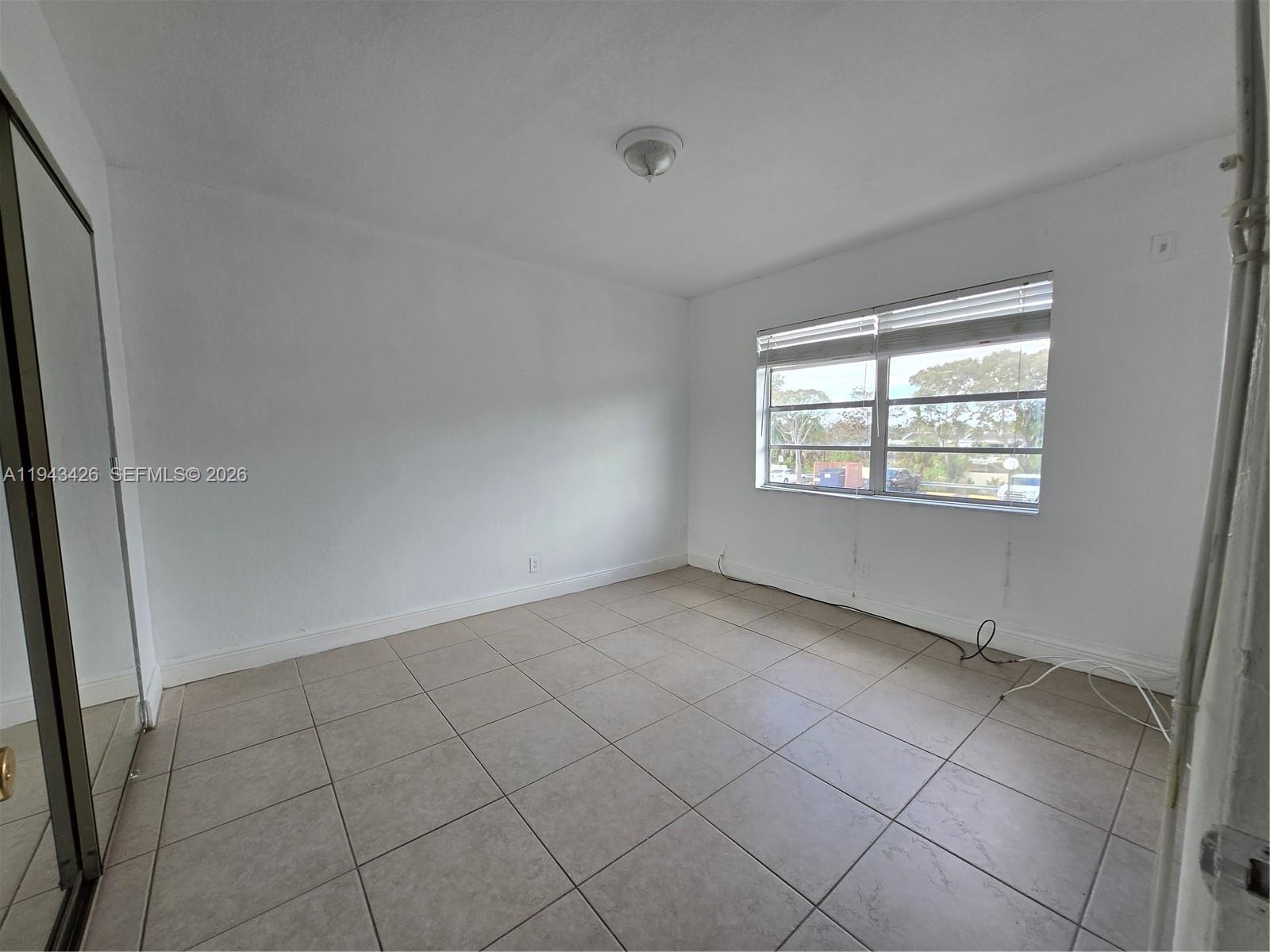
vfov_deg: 89.9
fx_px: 477
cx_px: 635
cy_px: 476
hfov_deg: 106.2
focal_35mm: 13
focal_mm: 1.7
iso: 25
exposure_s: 1/60
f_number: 2.2
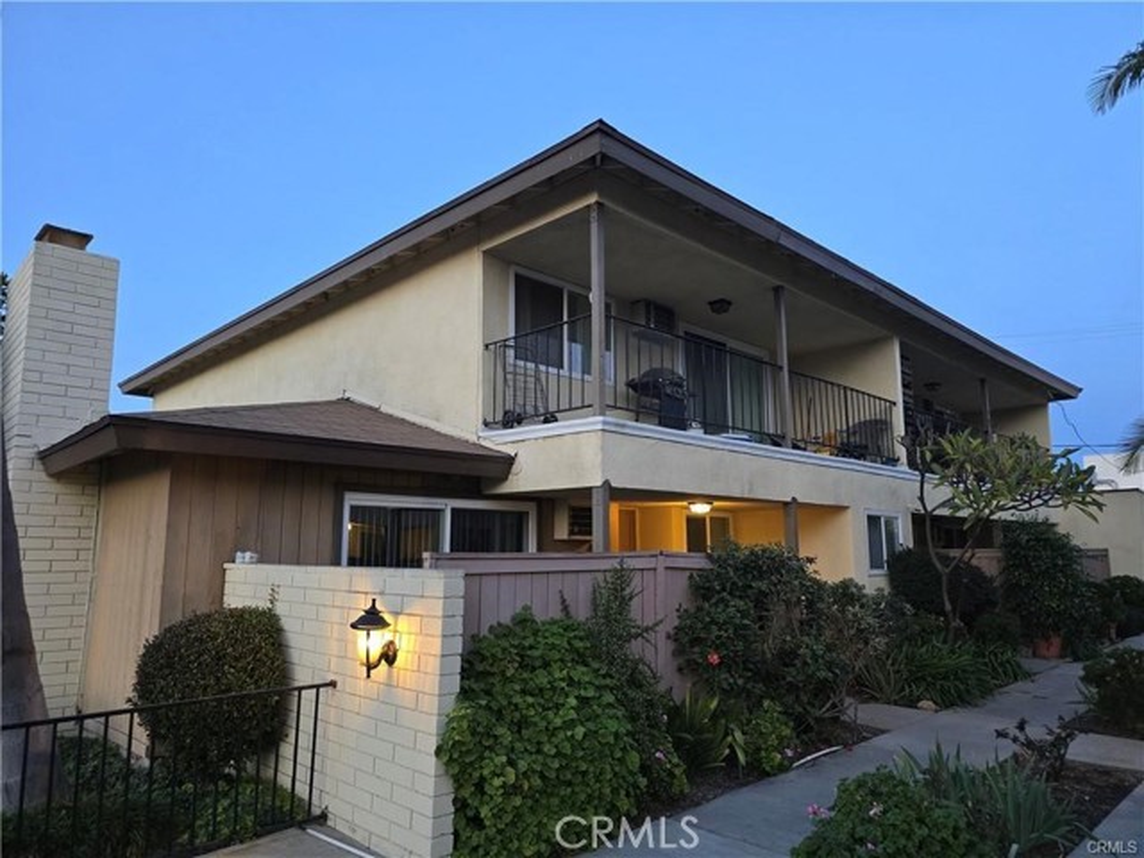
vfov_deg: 58.9
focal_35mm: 23
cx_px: 572
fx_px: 760
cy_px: 429
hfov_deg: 73.9
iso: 400
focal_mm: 6.3
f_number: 1.7
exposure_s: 1/120
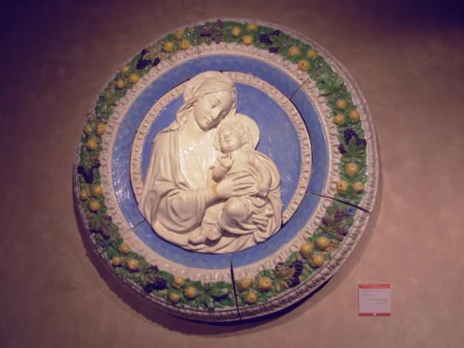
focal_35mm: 38
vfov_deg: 37.7
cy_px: 174
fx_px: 509
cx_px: 232
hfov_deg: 49.0
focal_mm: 6.3
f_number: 2.9
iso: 50
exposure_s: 1/20.7
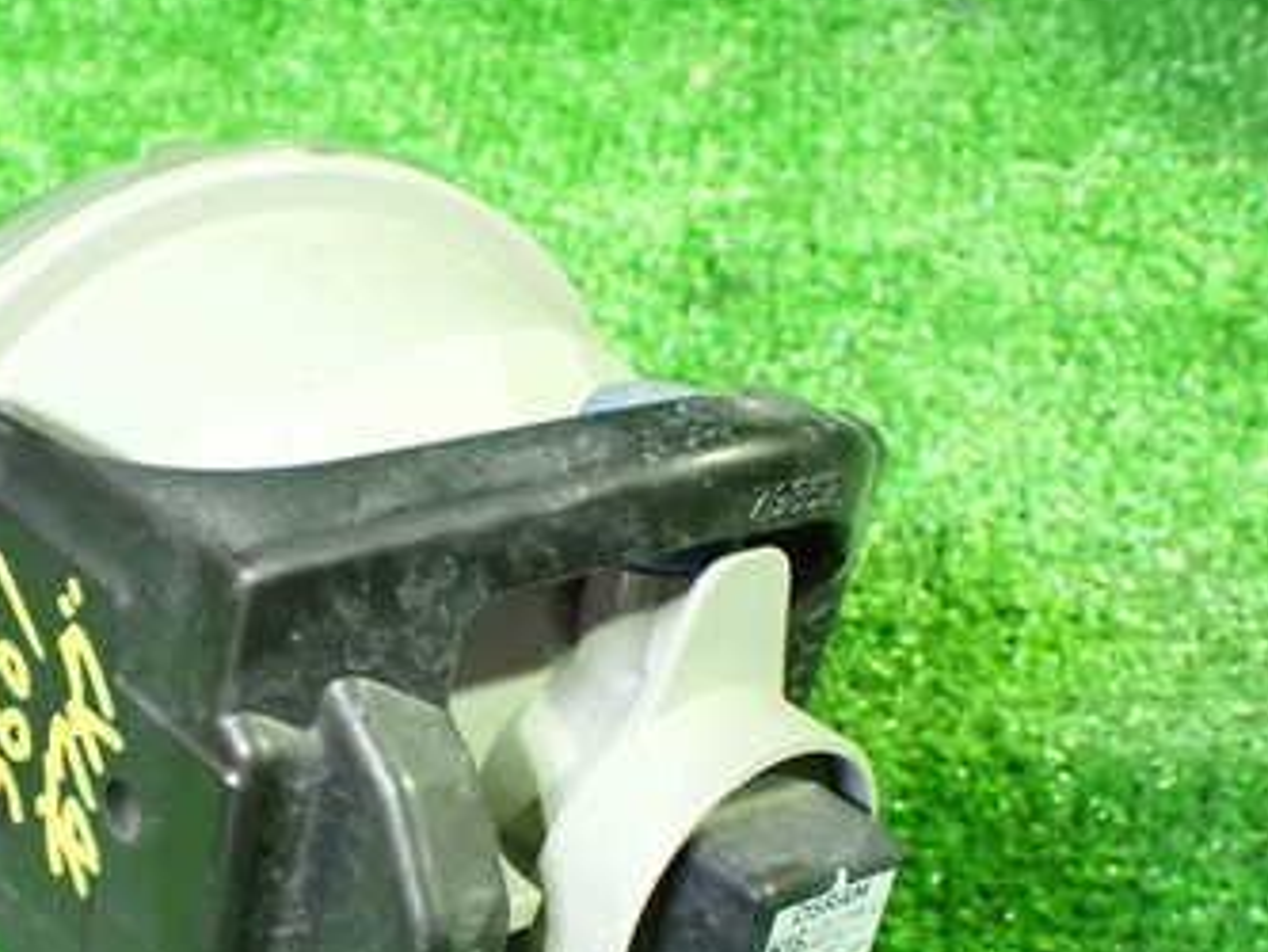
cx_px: 369
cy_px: 796
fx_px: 1979
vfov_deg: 26.4
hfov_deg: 35.0
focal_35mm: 54
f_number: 2.3
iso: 1250
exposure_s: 1/30
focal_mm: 5.4
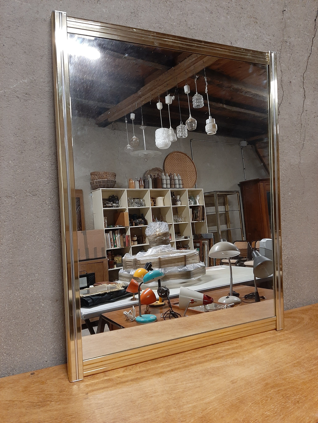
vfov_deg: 67.3
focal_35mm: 26
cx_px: 159
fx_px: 318
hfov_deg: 53.1
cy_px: 212
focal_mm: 3.93
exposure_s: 1/50
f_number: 1.7
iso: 250
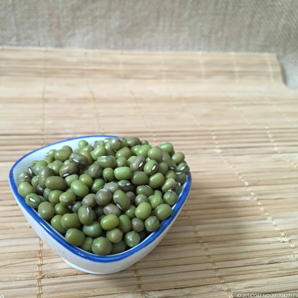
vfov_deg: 47.2
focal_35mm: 35
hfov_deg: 47.0
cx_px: 124
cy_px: 151
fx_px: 341
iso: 250
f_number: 2.2
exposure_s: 1/30
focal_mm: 4.15
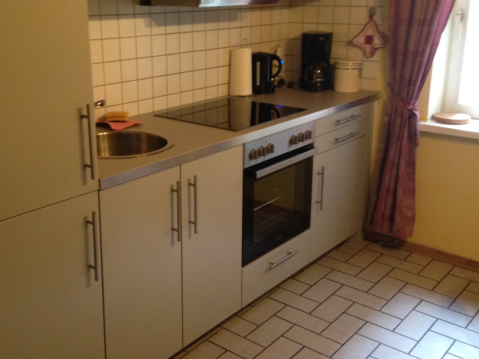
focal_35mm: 45
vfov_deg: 32.1
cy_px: 152
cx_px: 208
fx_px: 623
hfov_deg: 42.0
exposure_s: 1/20
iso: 250
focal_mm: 4.12
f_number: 2.4
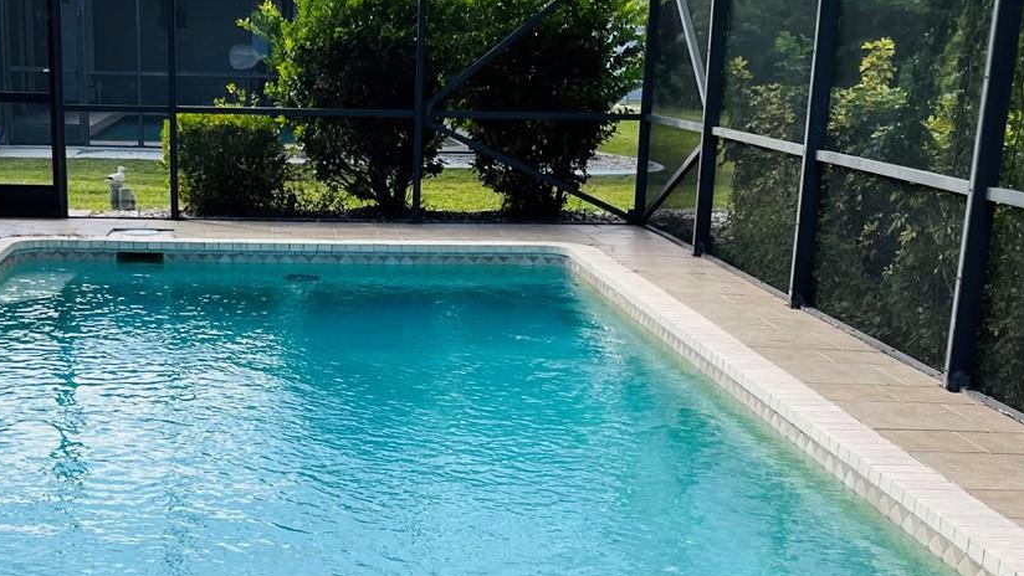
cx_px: 363
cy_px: 443
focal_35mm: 55
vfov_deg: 21.6
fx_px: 1494
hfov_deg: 37.5
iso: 50
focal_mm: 5.1
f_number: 1.6
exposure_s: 1/727
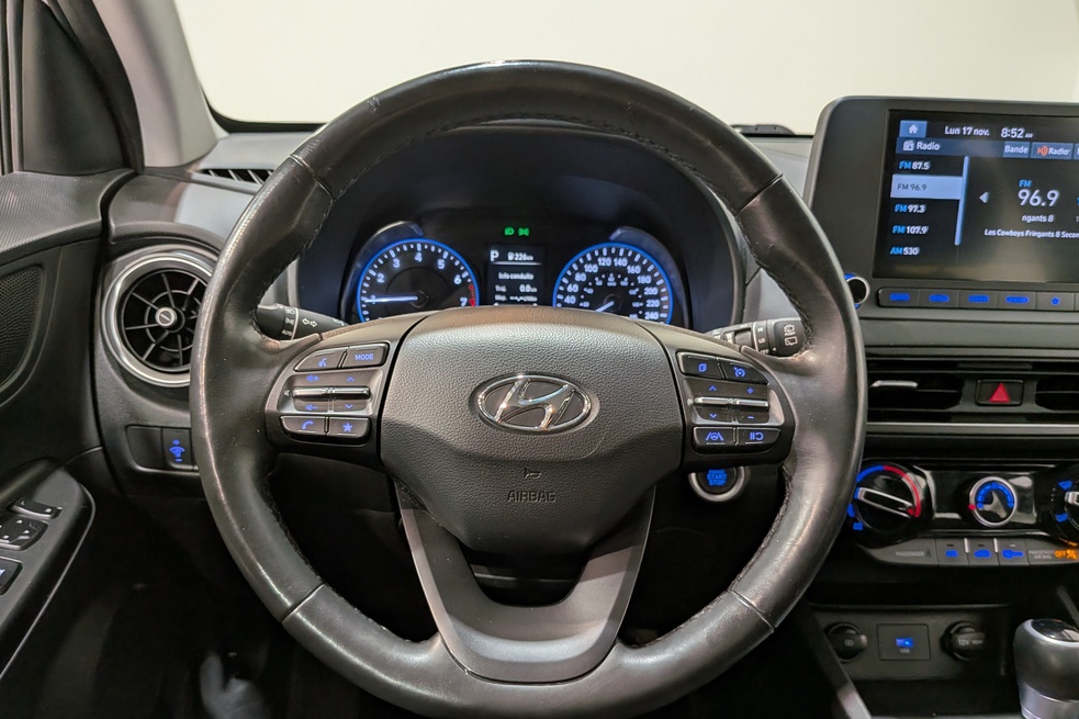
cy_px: 407
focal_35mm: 26
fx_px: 779
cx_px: 522
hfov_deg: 69.4
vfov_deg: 49.4
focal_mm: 4.53
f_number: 1.7
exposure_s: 1/100
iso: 180
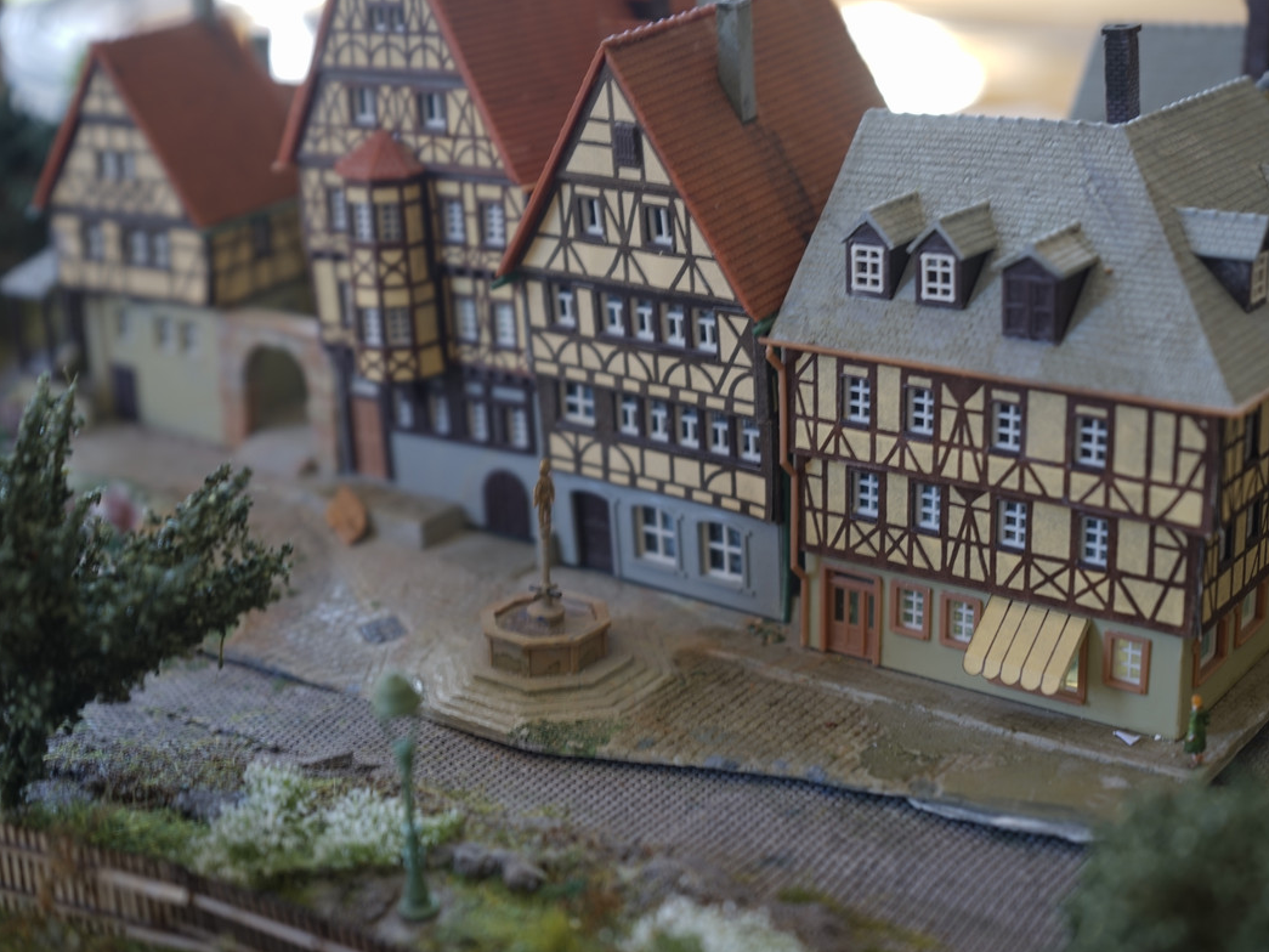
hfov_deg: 36.2
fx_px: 1943
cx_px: 653
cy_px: 470
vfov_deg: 27.5
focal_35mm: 53
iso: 50
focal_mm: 48
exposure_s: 1/13
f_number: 4.5
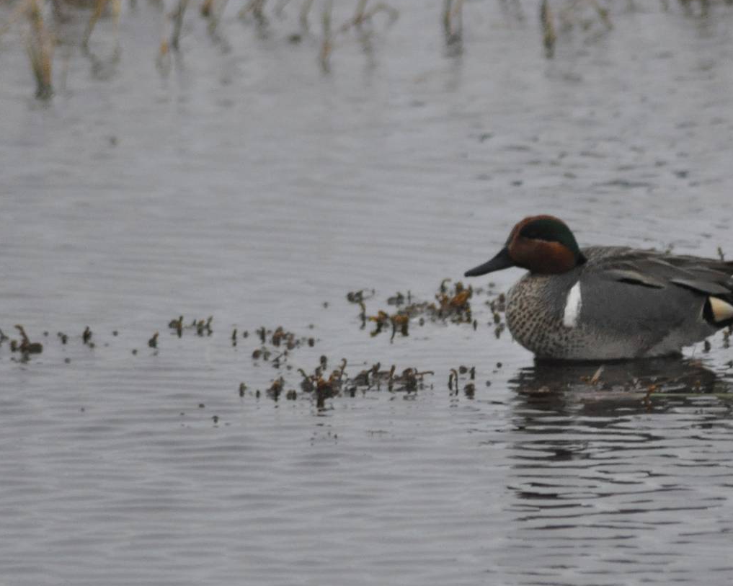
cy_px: 234
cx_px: 551
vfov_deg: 2.3
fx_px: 14401
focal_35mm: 664
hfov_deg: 2.9
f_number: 5.6
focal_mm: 300
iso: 1600
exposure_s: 1/320
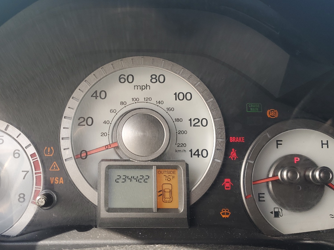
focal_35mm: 35
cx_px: 125
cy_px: 136
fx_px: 338
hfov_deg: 52.1
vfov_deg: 40.6
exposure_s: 1/250
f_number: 1.5
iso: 50
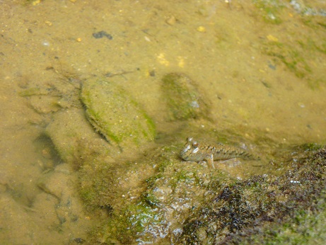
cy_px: 122
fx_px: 989
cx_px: 163
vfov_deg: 14.1
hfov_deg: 18.7
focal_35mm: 105
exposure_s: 1/125
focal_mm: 18.7
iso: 250
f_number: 5.7
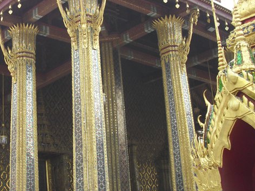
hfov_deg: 29.3
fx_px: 479
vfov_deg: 22.6
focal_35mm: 65
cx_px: 60
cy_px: 100
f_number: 2.8
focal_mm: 6.2
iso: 100
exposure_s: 1/500
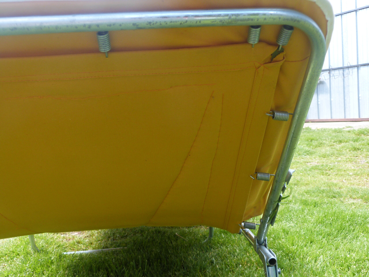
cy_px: 138
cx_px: 184
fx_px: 384
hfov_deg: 51.4
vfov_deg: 39.7
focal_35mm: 36
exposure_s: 1/100
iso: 100
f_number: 3.1
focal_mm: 6.3
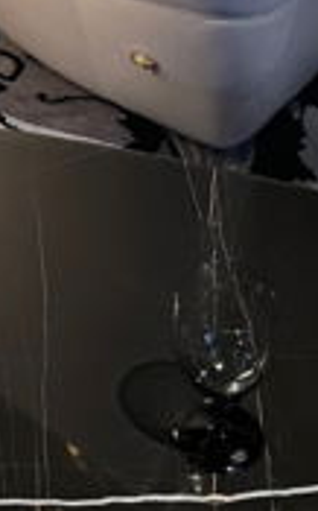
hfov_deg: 10.7
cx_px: -29
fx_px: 1682
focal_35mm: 121
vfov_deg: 16.5
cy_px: -105
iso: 250
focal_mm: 5.7
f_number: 1.5
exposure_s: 1/42
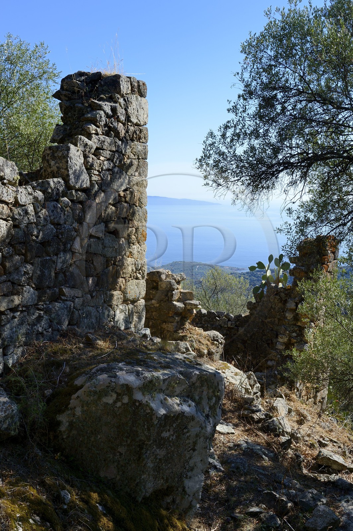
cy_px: 266
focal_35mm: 38
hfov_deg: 35.0
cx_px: 176
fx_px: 560
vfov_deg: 50.7
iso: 200
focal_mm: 38
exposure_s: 1/160
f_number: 13
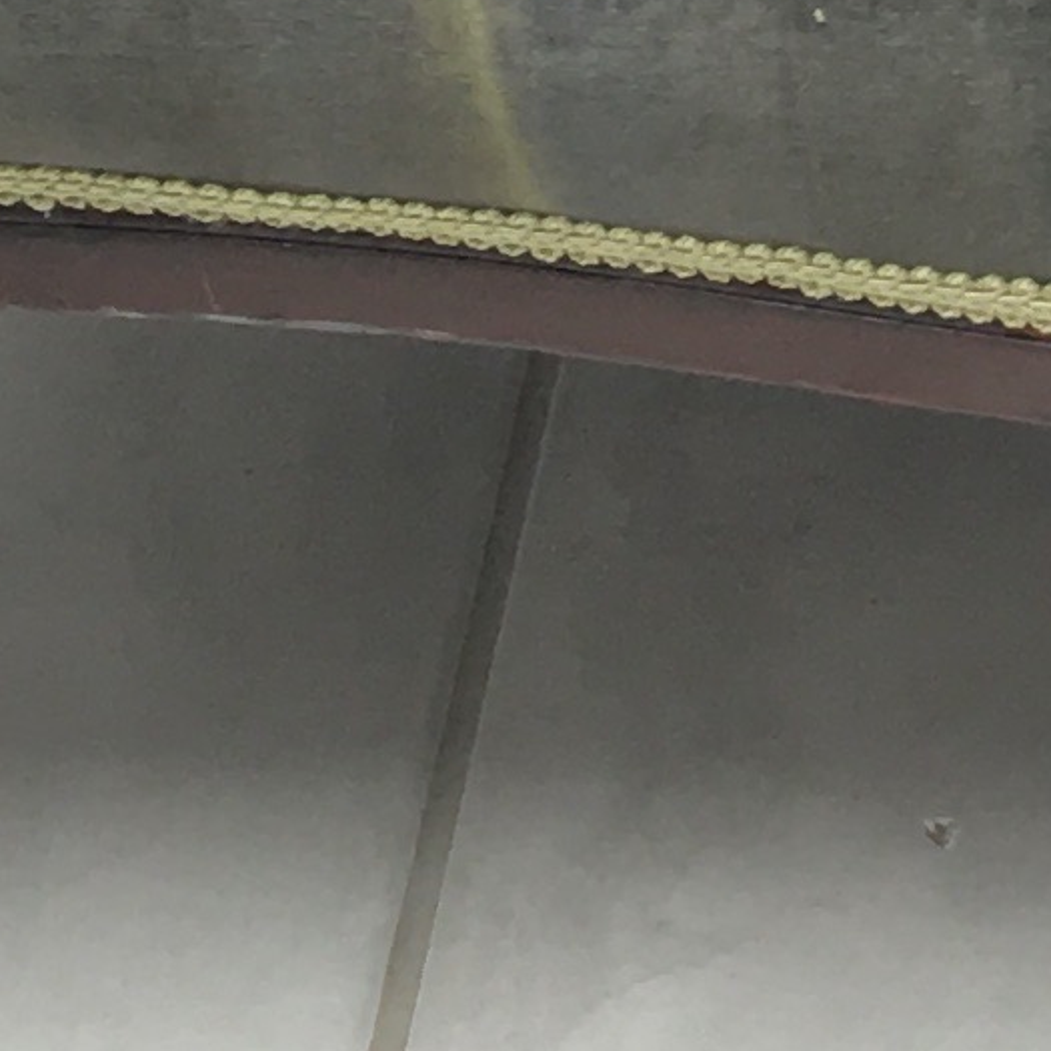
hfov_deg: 8.4
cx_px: 2146
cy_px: -1295
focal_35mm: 197
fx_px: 6767
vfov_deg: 8.3
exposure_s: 1/100
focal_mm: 4.15
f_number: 2.2
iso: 40
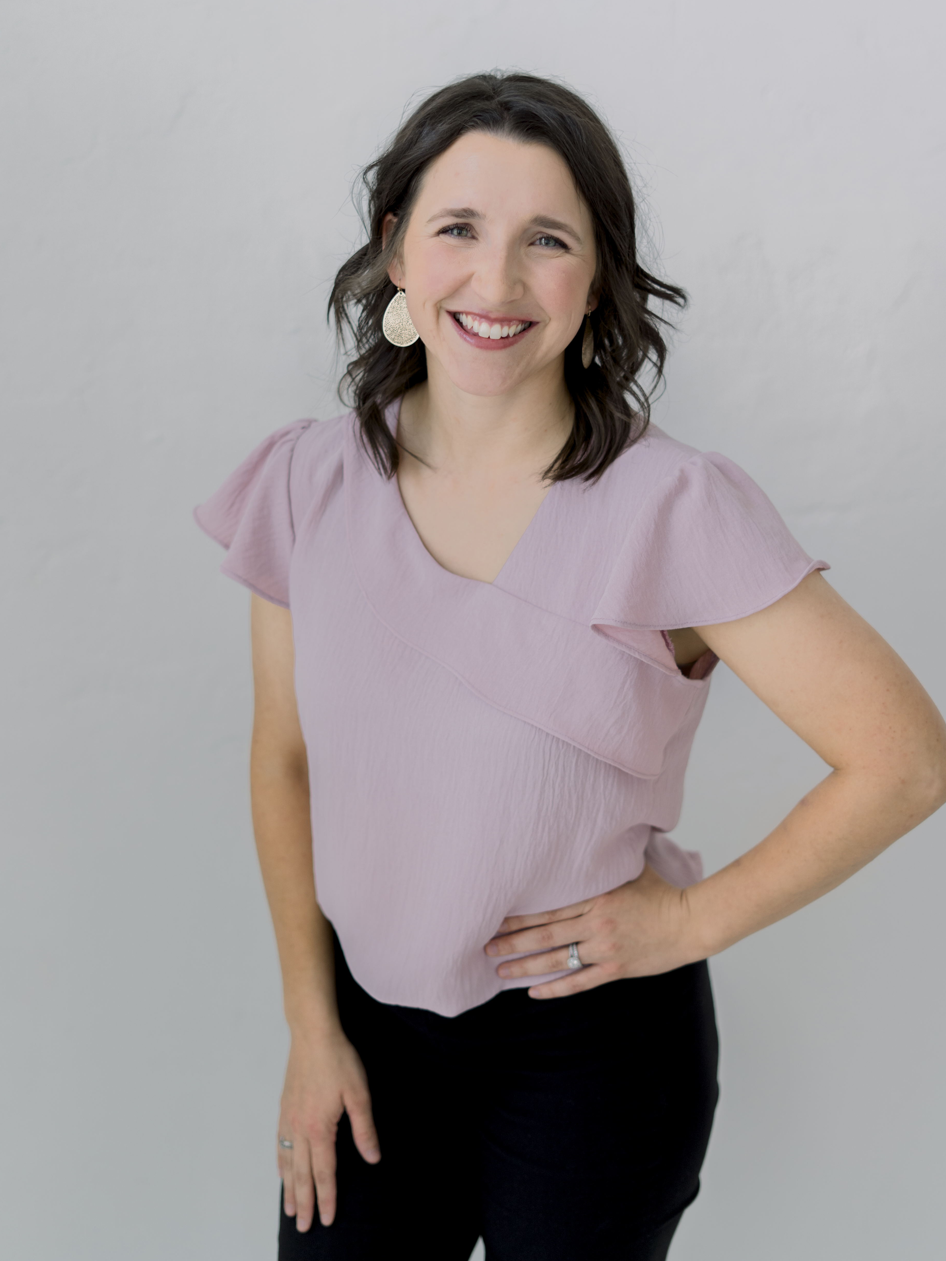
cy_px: 502
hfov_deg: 24.8
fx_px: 2150
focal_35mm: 59
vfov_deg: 32.6
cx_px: 489
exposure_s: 1/200
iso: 400
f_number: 2
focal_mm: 50
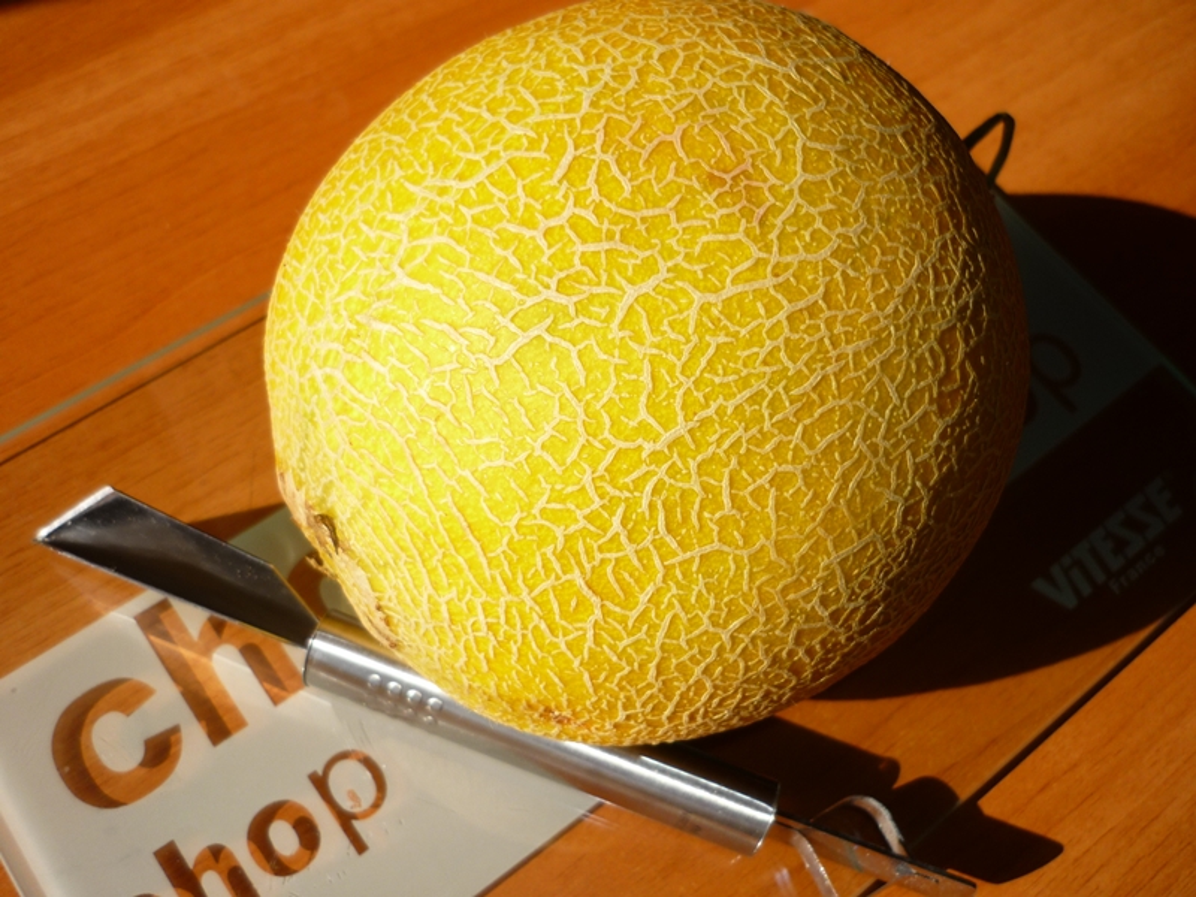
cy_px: 448
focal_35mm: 33
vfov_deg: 42.9
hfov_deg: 55.4
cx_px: 598
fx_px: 1140
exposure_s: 1/125
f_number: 8
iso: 100
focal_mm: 5.5
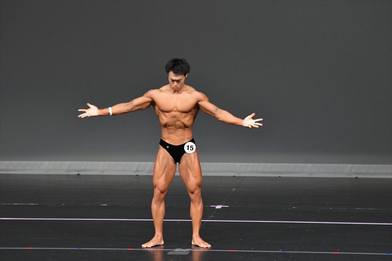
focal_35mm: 300
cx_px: 196
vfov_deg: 4.6
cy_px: 130
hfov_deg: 6.9
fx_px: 3265
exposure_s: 1/400
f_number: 5.6
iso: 4000
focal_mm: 200
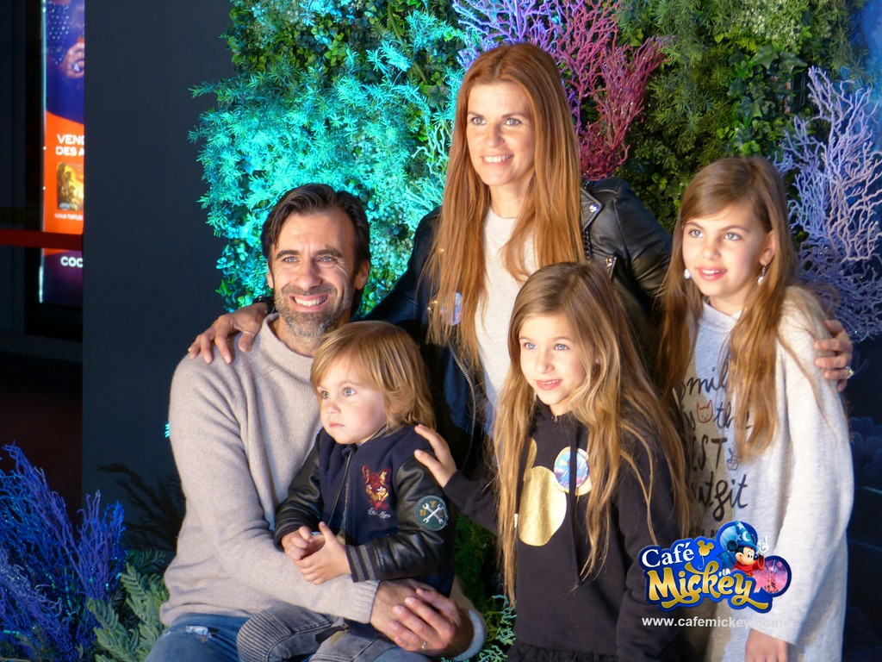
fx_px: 2905
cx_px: 441
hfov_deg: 17.3
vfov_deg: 13.0
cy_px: 331
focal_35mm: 114
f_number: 2.8
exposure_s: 1/15
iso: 100
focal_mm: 20.5
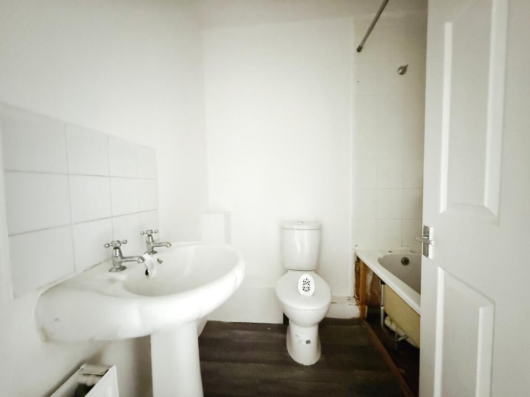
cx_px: 265
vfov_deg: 85.7
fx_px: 214
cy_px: 198
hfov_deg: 102.1
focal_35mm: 14
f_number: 2.2
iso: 1600
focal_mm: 2.22
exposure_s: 1/43
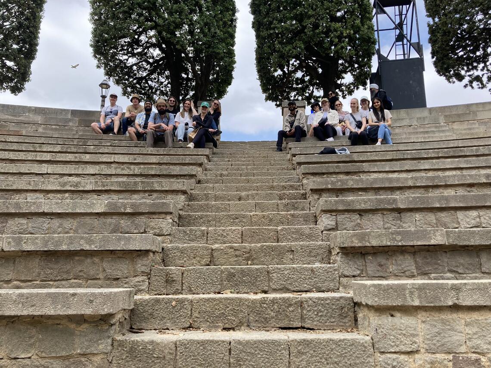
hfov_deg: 63.4
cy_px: 184
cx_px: 246
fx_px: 397
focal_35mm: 28
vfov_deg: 49.7
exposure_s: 1/941
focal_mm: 3.99
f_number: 1.8
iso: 20
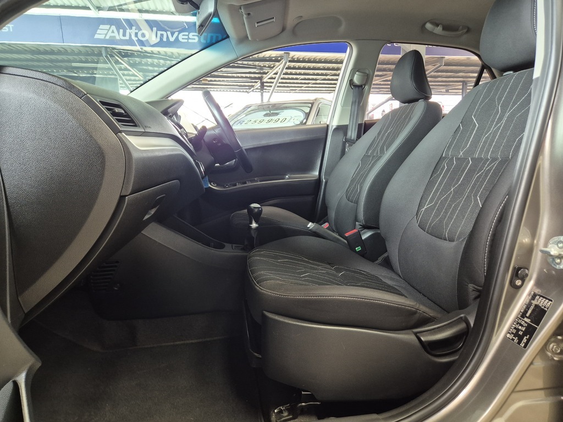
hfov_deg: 73.9
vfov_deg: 58.9
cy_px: 211
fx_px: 374
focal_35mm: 23
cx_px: 282
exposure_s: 1/100
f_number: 1.8
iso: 500
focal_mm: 5.4
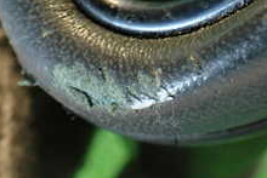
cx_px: 195
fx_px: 631
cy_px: -77
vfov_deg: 15.1
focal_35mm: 85
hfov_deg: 23.7
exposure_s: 1/30
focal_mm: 5.4
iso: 400
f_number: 2.3
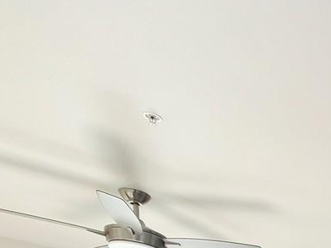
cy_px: 472
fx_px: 507
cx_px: 638
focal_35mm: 53
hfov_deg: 20.3
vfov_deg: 19.1
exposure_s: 1/119
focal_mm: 2.2
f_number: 2.2
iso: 100
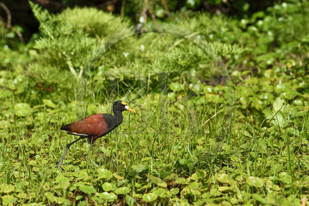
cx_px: 154
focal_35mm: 200
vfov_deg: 6.9
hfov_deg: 10.3
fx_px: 1716
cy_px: 103
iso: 200
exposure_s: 1/400
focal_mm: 200
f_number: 9
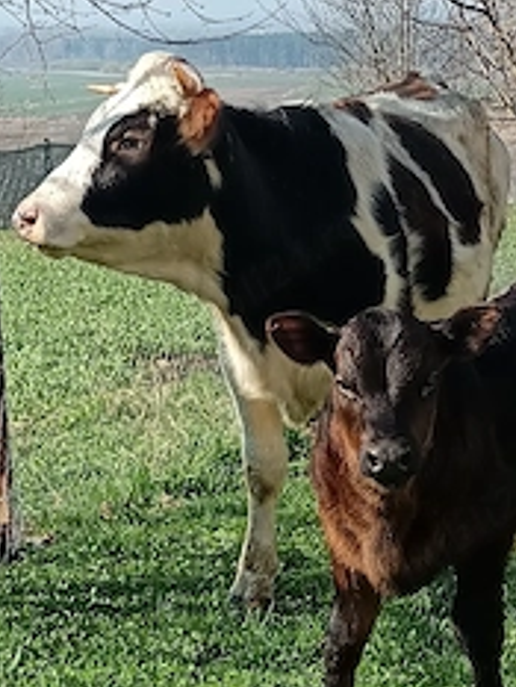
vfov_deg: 16.1
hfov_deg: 12.1
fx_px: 2423
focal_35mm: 122
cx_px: 324
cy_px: 318
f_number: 1.9
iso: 100
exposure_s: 1/556
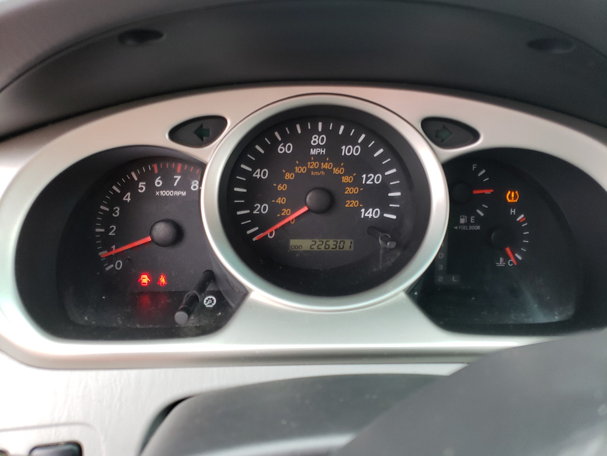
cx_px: 304
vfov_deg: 53.1
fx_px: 456
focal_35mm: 26
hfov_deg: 67.3
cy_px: 228
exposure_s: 1/120
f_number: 1.5
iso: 75
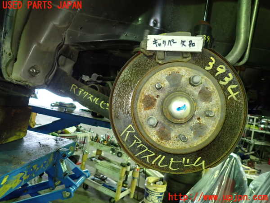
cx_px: 135
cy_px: 102
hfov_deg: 69.4
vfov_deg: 54.9
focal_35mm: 25
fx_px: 195
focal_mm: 4.5
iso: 640
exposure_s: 1/30
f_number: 2
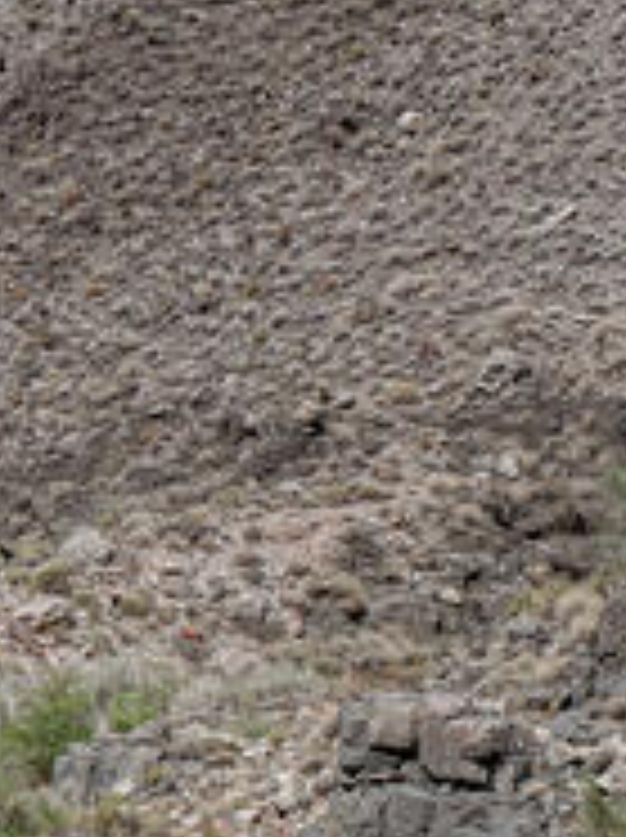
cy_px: 950
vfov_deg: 5.1
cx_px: 176
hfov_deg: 3.8
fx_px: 9377
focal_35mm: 388
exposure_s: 1/800
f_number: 7.1
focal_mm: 60
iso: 200
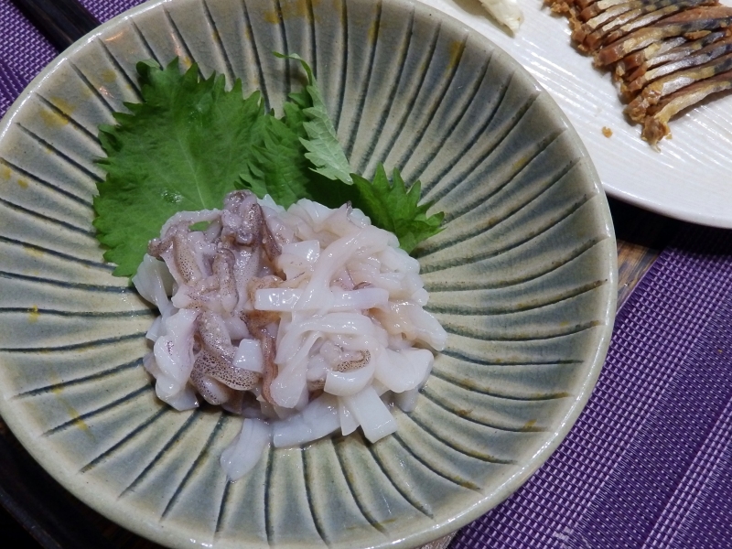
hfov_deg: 56.8
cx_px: 366
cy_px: 274
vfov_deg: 44.2
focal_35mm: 32
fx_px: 677
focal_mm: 5.7
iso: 800
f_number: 3.7
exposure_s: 1/30
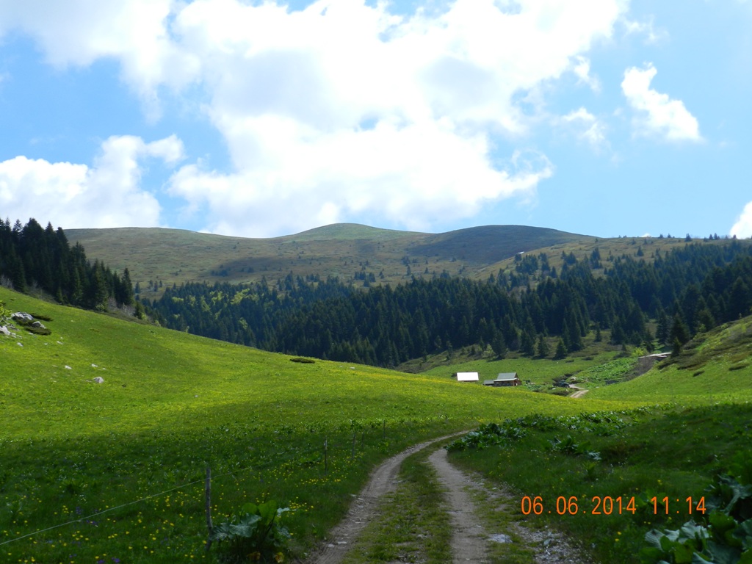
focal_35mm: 38
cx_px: 376
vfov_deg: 37.7
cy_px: 282
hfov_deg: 49.0
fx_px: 826
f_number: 4.5
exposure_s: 1/1000
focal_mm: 6.7
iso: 160
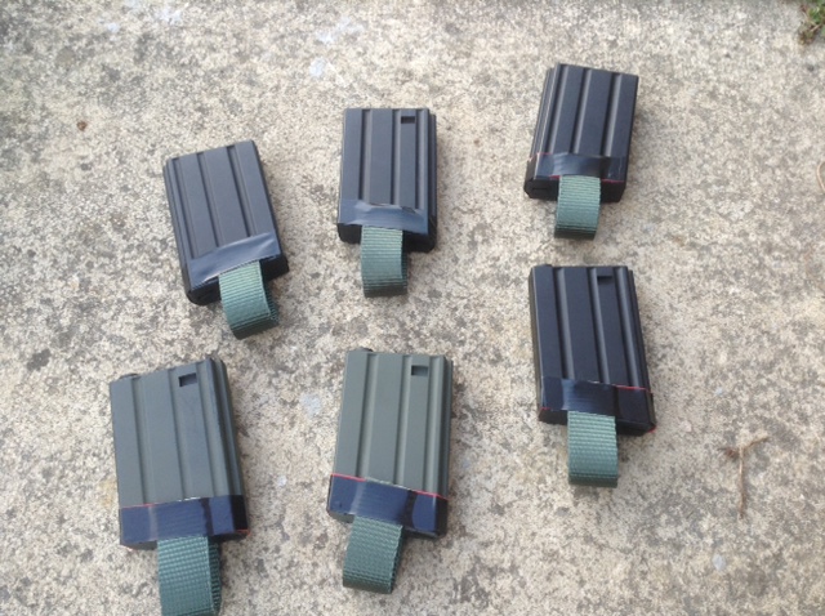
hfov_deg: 55.4
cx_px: 412
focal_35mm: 33
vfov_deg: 42.8
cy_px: 308
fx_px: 785
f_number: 2.4
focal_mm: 3.3
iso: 32
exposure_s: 1/30
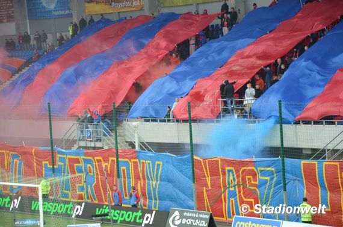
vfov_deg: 9.9
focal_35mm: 138
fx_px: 1312
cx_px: 172
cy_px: 114
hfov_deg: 14.9
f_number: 5.6
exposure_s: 1/80
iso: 400
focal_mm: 92
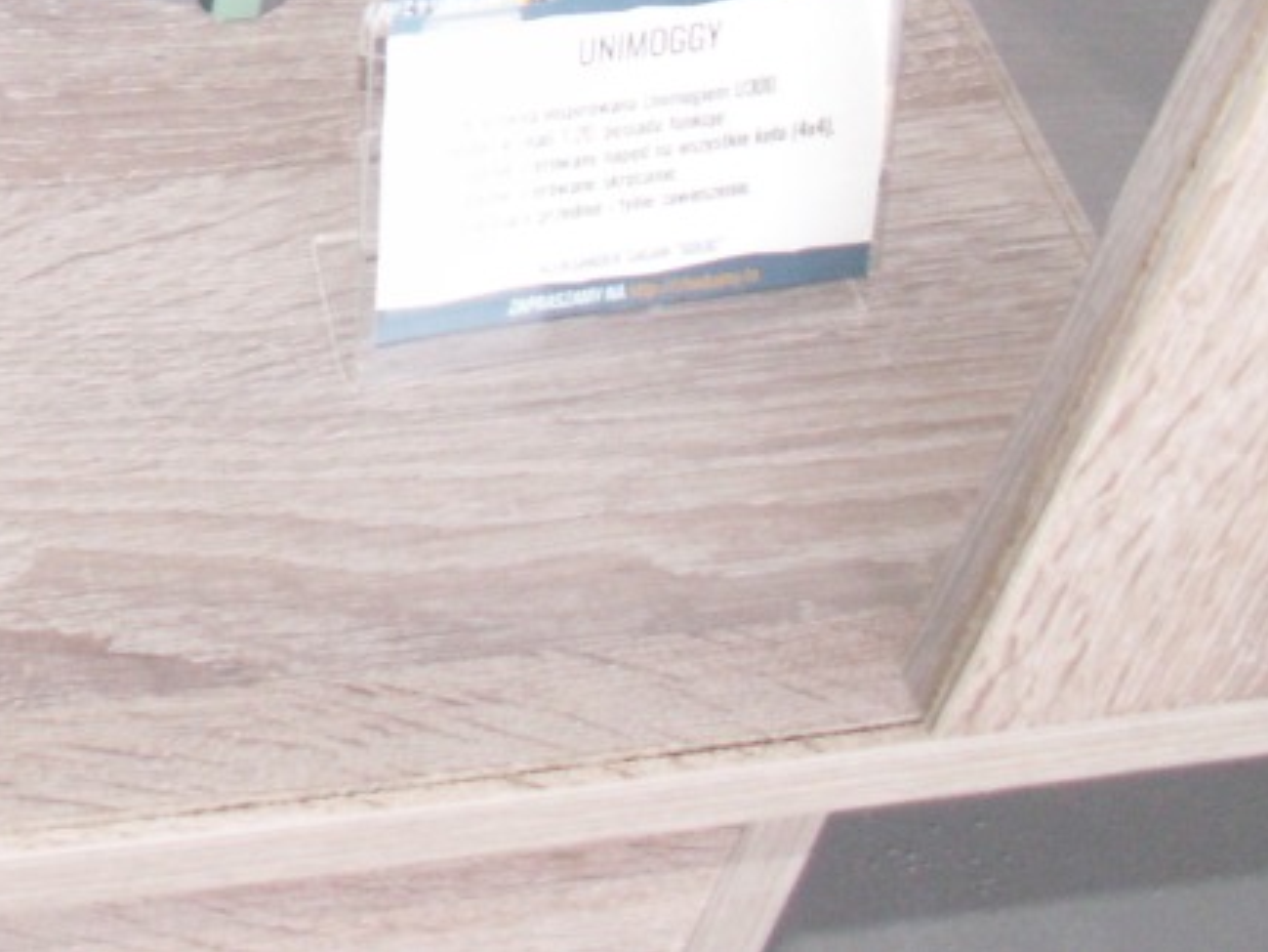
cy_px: -360
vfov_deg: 14.5
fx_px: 3554
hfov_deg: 18.9
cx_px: -337
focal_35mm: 97
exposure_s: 1/60
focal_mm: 5.86
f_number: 2.8
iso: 100
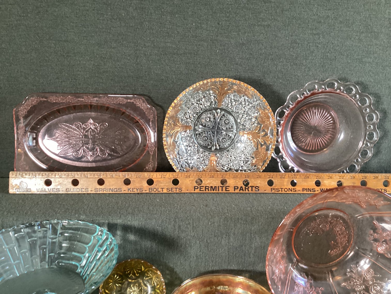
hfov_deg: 58.3
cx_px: 196
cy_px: 147
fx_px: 350
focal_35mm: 31
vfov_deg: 45.4
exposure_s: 1/33
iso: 320
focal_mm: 3.3
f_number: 2.4
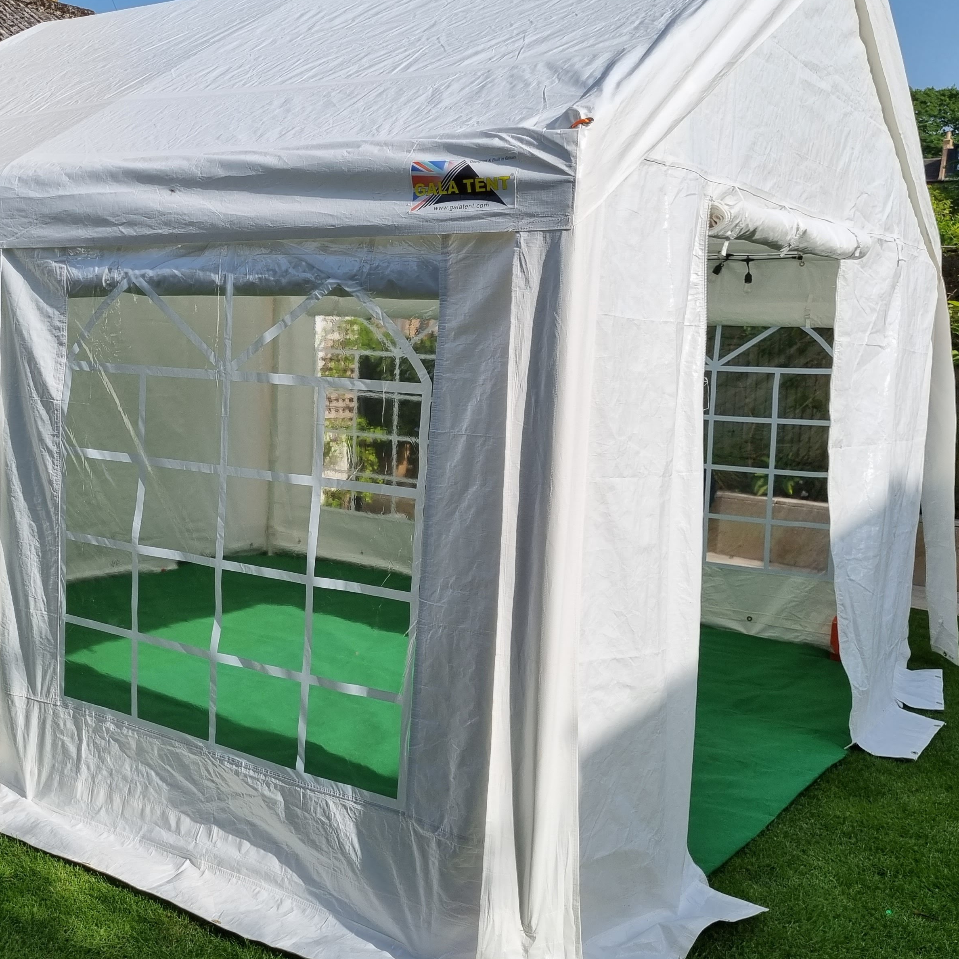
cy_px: 456
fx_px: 1222
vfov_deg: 42.8
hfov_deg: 42.2
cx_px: 305
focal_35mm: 39
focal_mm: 5.4
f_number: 1.8
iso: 50
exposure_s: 1/3712
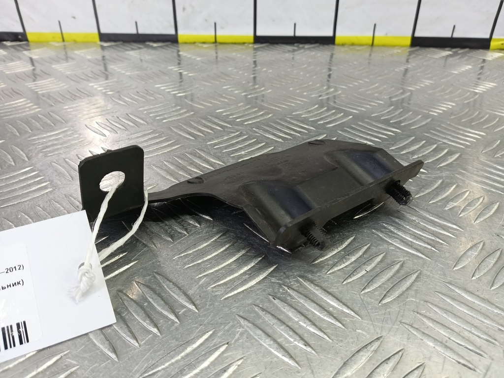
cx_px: 252
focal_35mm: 23
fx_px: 335
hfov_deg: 73.9
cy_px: 189
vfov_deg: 58.9
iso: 136
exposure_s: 1/50
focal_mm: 4.11
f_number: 1.6
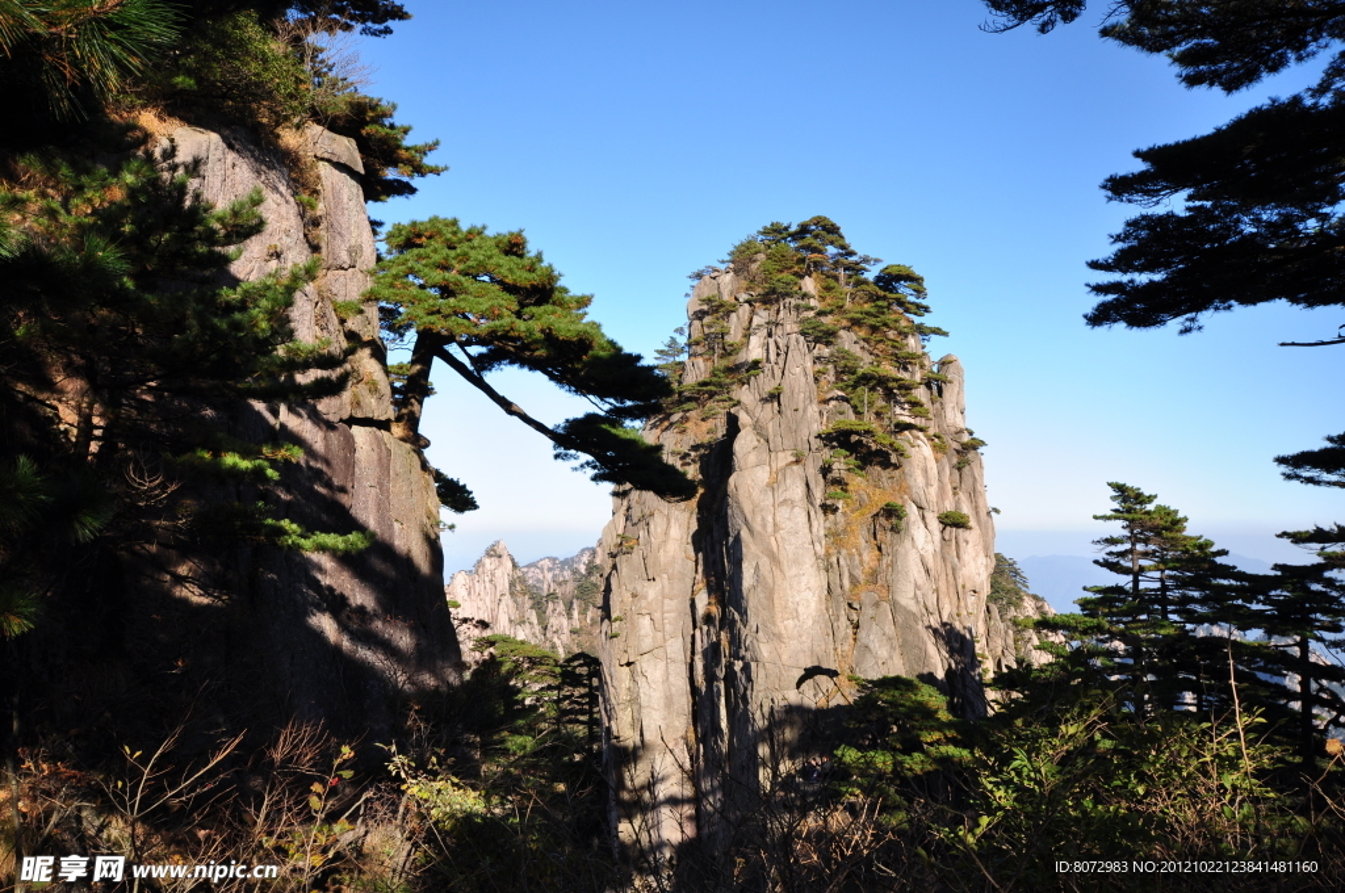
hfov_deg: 62.0
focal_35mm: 30
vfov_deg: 43.5
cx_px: 672
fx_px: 1119
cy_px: 446
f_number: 9
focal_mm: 20
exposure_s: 1/200
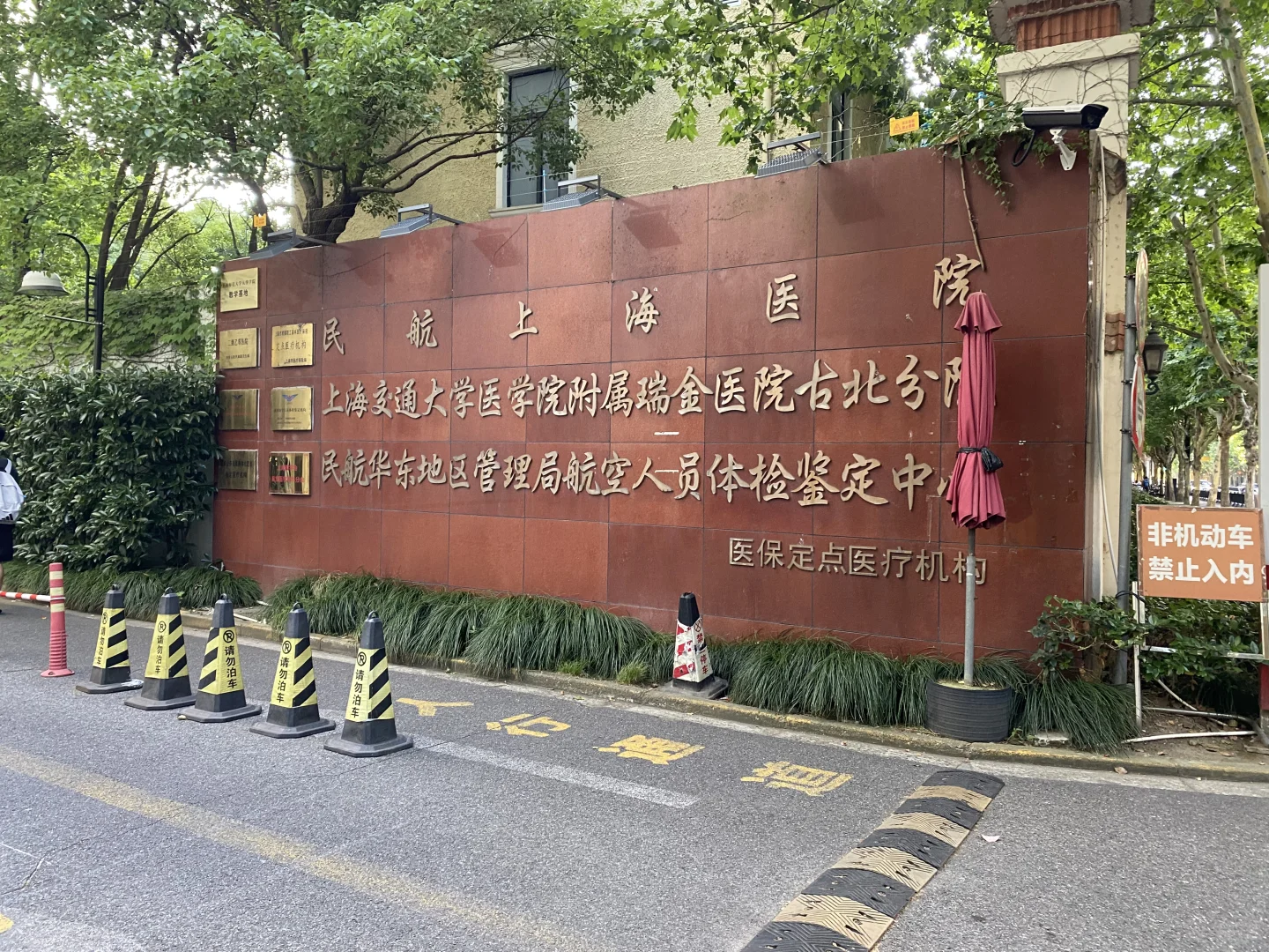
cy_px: 476
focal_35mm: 26
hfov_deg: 67.3
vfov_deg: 53.1
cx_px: 634
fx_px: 953
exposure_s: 1/88
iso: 125
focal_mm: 4.25
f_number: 1.8
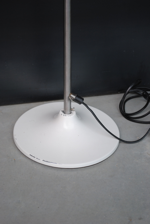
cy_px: 112
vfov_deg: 24.6
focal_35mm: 82
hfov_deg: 16.6
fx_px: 513
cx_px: 75
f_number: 5.6
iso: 200
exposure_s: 1/60
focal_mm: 55
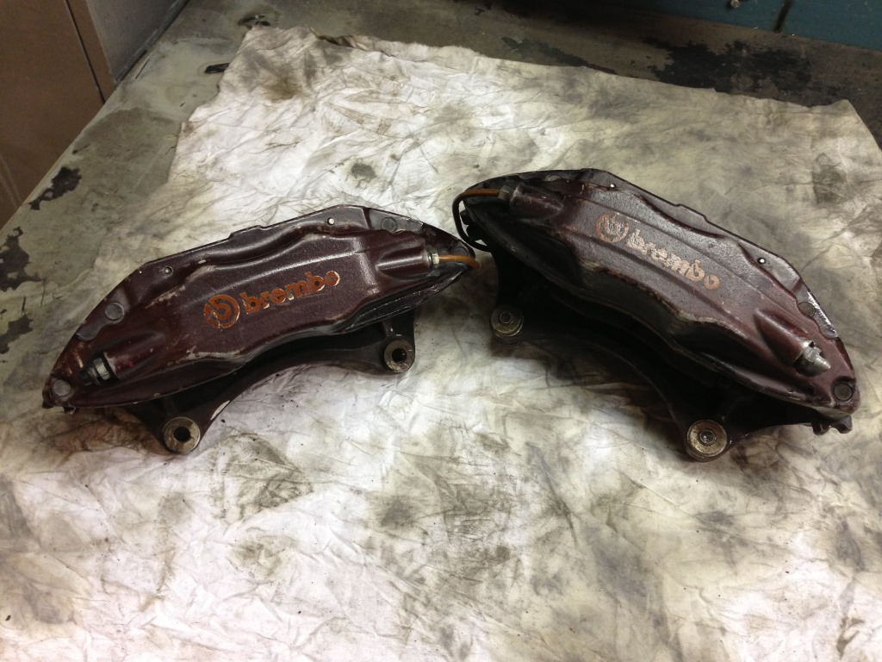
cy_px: 331
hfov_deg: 55.4
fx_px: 841
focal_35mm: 33
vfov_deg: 42.9
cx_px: 441
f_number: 2.4
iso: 125
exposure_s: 1/20
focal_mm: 4.13
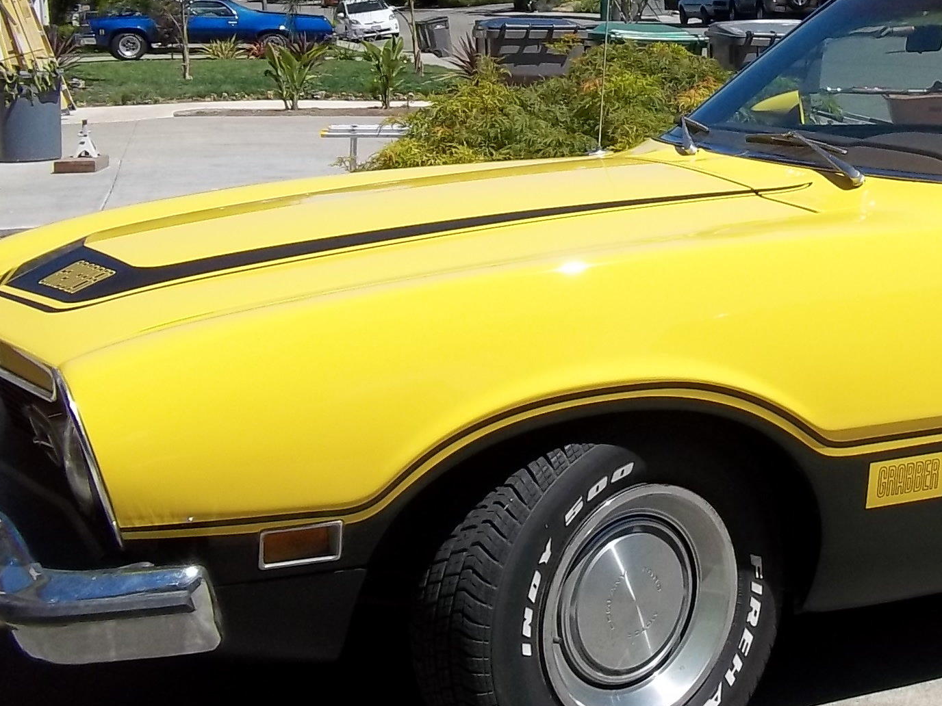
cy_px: 122
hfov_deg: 27.8
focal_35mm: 67
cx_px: 865
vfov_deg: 21.6
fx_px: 1823
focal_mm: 5.7
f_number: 5.5
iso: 80
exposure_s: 1/640
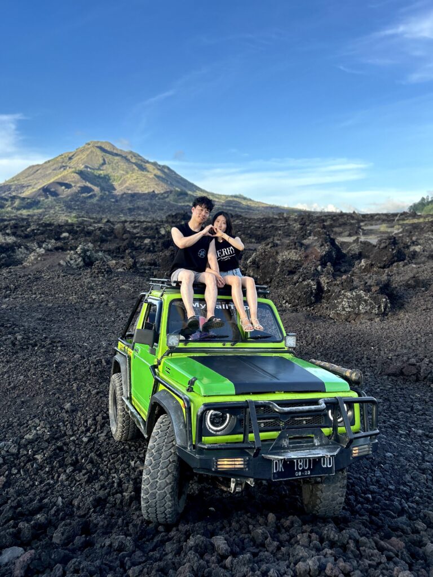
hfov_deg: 53.1
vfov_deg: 67.3
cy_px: 288
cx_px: 216
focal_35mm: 26
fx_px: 434
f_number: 1.5
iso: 50
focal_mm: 5.7
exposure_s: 1/1252
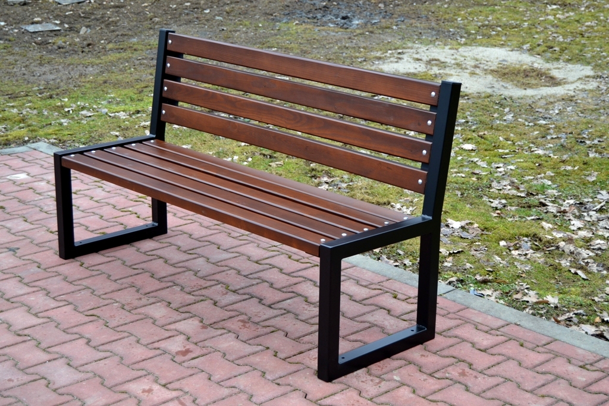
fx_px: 1142
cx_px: 304
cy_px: 203
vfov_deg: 20.2
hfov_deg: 29.9
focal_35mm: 68
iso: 160
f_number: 5.6
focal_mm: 45
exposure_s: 1/125
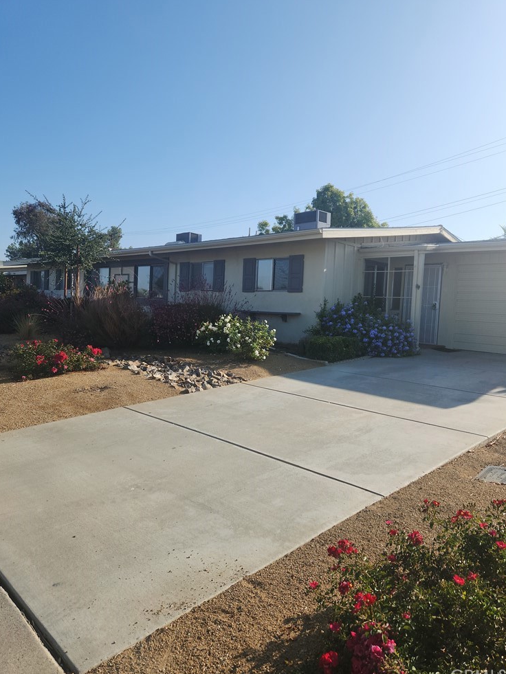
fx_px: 468
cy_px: 334
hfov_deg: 56.8
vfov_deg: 71.6
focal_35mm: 24
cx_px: 261
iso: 20
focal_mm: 5.4
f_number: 1.8
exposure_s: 1/1571
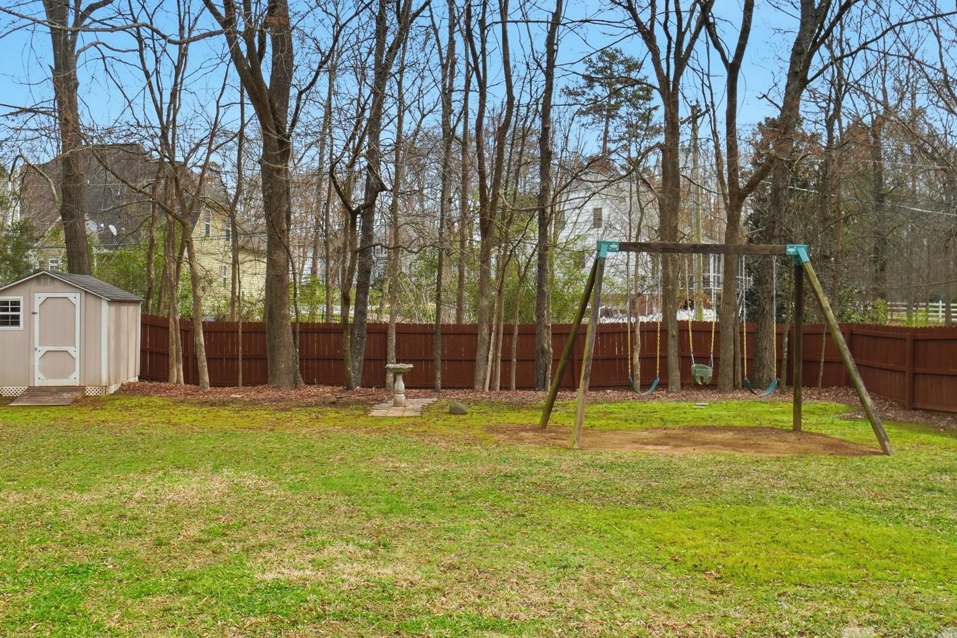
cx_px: 378
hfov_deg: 58.6
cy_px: 308
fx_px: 843
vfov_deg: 41.5
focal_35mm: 32
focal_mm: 15
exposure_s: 1/4000
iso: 100
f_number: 4
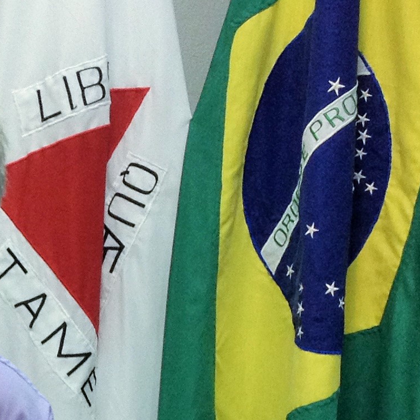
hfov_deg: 12.7
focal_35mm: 134
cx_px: -86
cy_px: 511
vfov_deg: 12.7
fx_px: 1839
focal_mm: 4.28
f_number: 2.4
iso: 160
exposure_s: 1/20
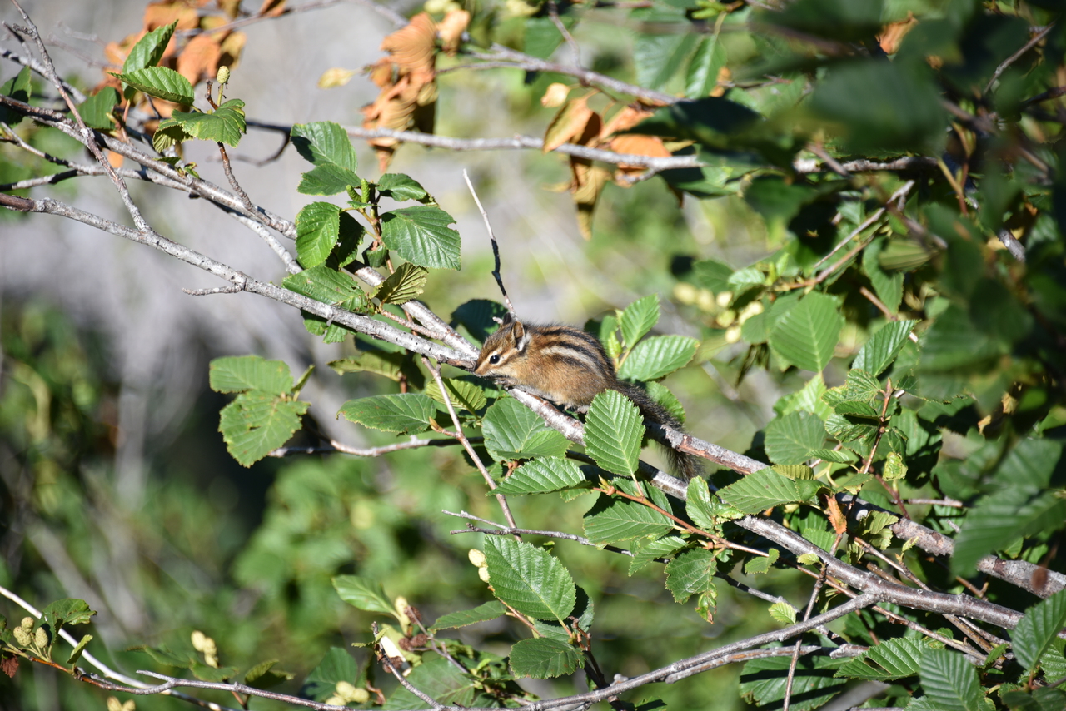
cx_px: 533
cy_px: 356
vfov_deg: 4.6
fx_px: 8885
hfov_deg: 6.9
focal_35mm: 300
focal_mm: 300
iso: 250
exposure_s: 1/640
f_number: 5.6
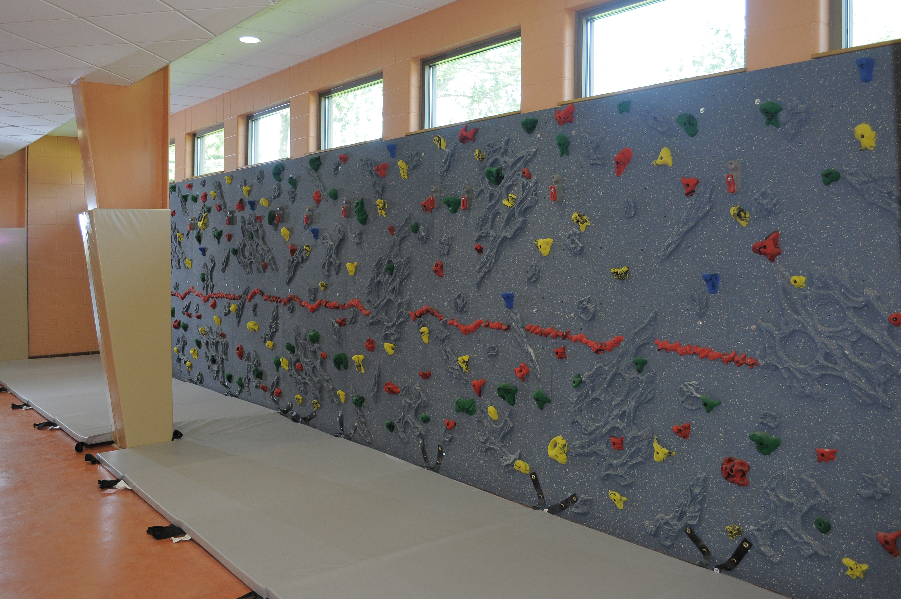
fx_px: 750
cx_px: 450
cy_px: 300
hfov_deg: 62.0
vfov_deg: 43.5
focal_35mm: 30
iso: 500
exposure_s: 1/60
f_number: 4.5
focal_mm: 20
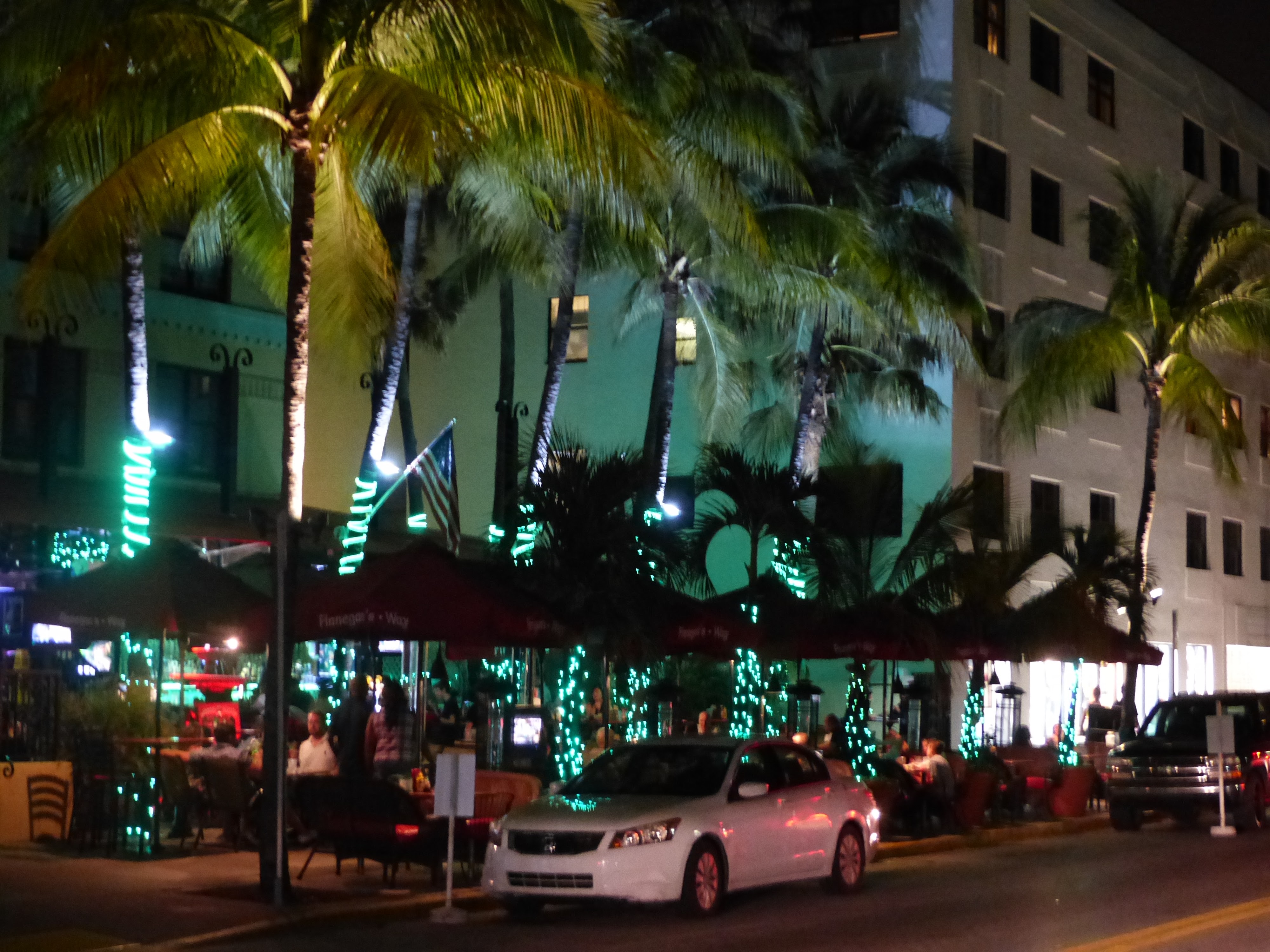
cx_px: 635
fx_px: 2421
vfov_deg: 22.3
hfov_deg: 29.4
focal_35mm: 66
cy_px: 476
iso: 800
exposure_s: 1/8
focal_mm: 11.9
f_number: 2.8
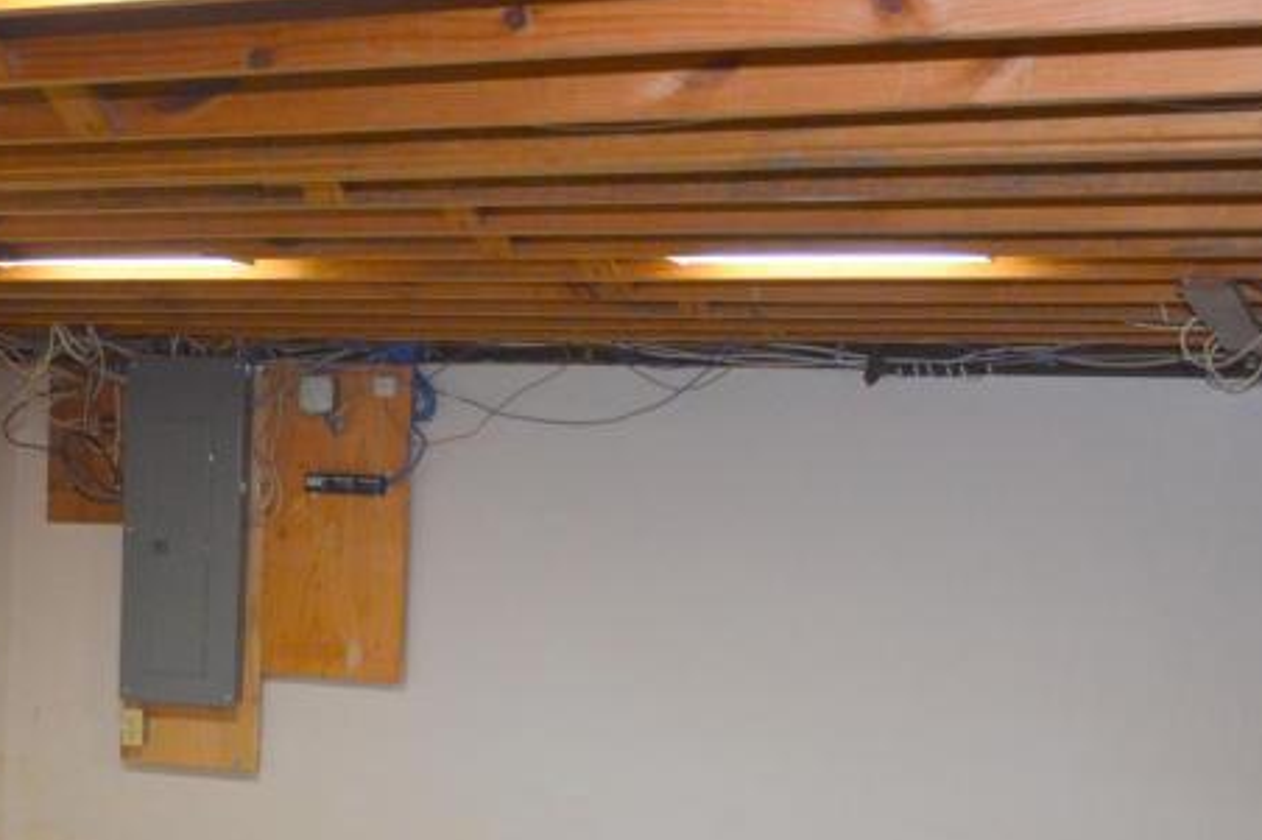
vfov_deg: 19.0
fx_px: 2418
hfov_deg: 28.6
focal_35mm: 69
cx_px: 236
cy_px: 907
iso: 400
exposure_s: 1/50
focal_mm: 18
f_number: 3.5
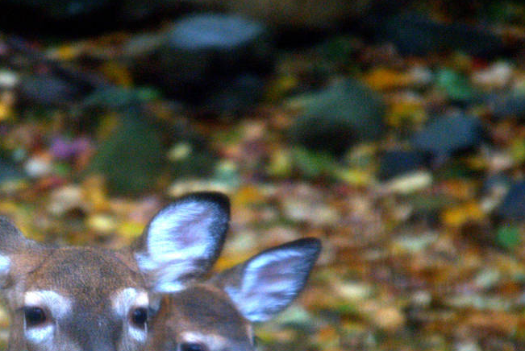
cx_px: 85
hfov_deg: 2.8
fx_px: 10762
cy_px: 350
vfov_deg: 1.9
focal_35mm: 737
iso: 1600
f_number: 6.3
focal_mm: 200
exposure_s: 1/13
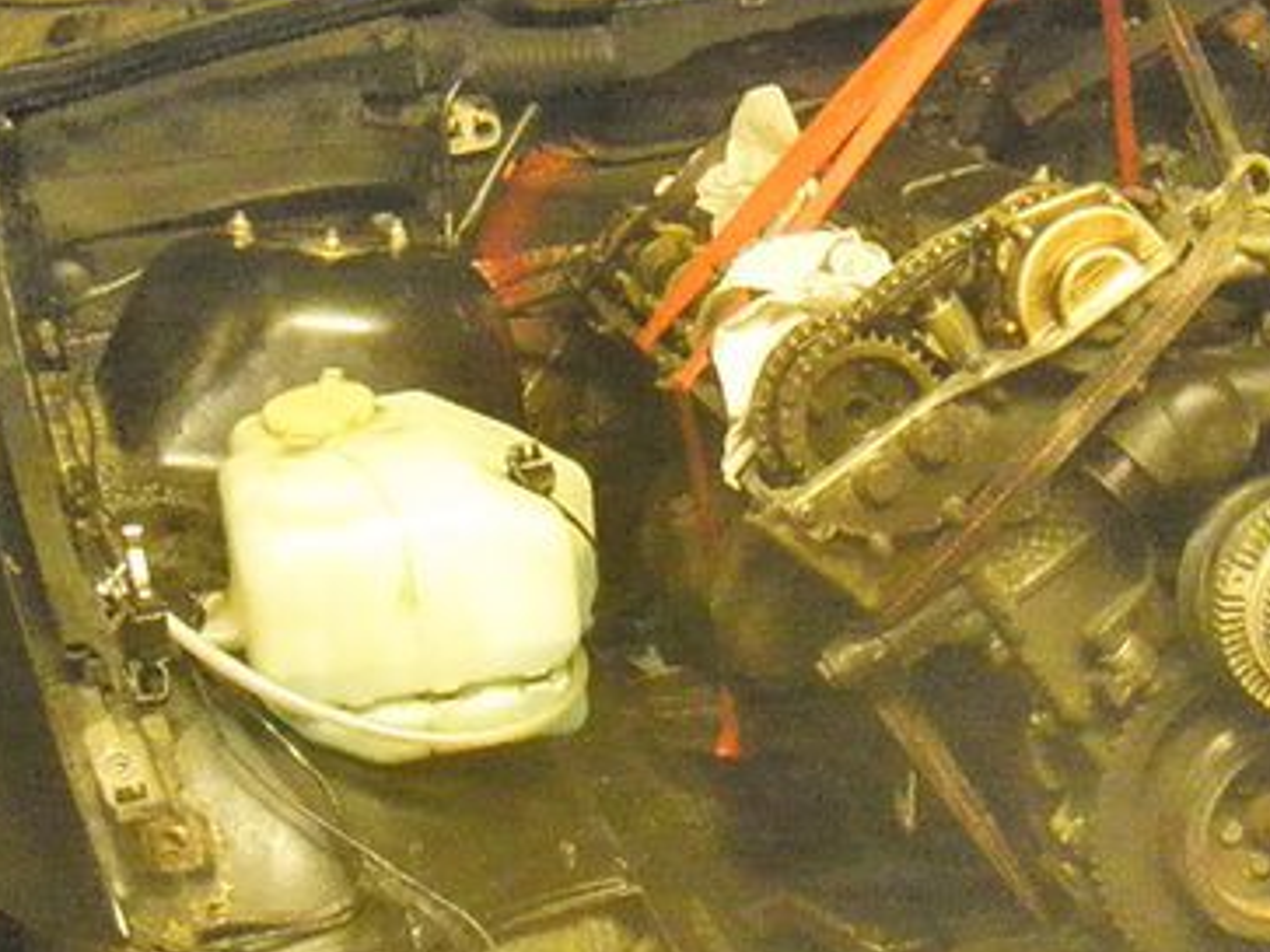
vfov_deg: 21.8
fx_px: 2457
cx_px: 850
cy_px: 630
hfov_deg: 28.8
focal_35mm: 67
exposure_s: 1/30
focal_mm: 6.7
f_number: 3.5
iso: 3200
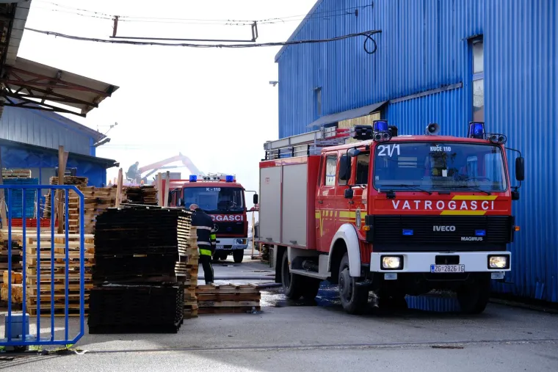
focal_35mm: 83
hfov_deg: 24.5
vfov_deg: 16.5
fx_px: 1287
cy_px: 186
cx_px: 279
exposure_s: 1/500
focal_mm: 55
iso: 200
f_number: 4
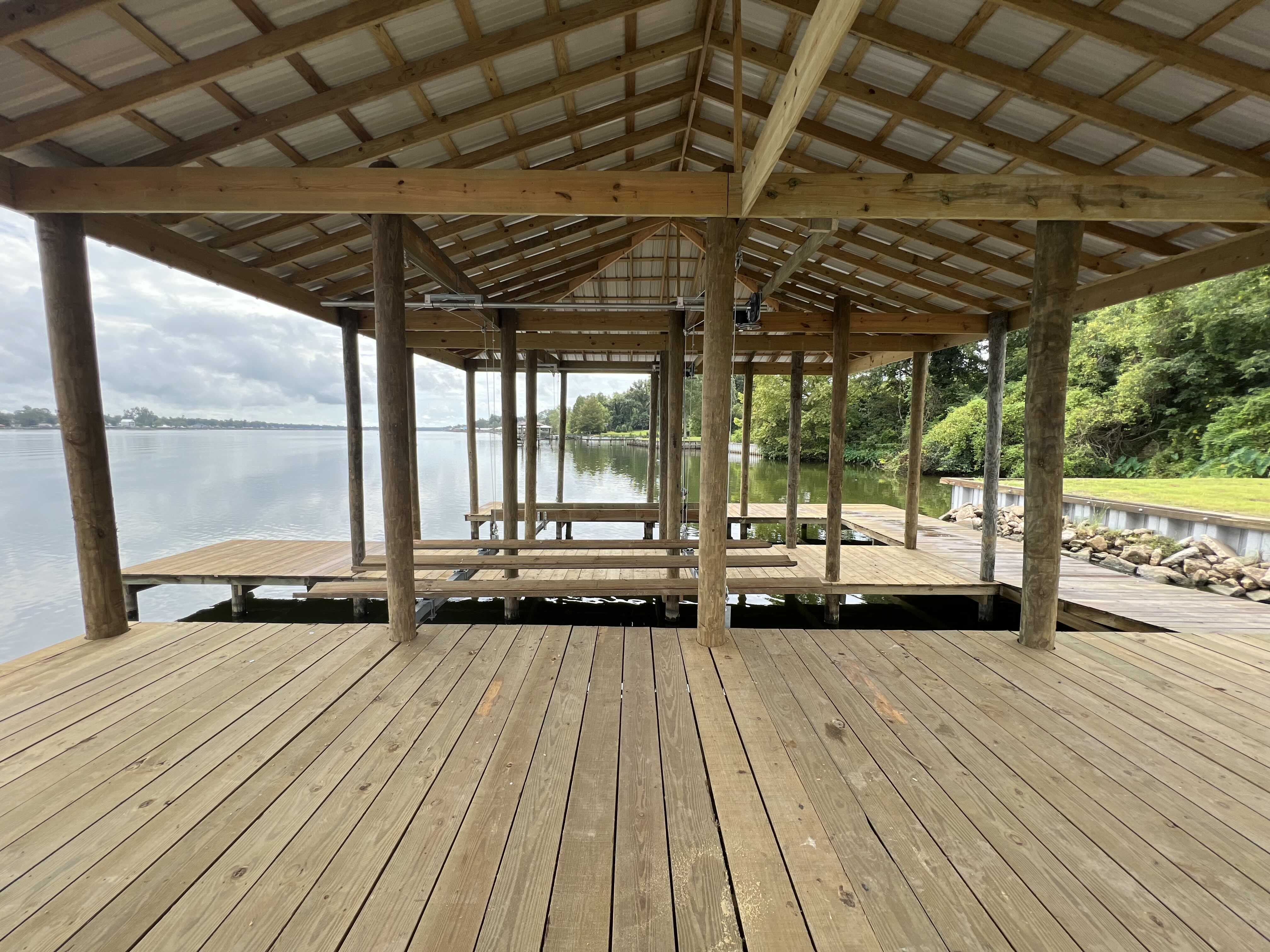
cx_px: 635
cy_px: 476
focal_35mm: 13
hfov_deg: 106.2
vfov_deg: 89.9
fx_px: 477
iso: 32
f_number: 1.8
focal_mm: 1.57
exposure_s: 1/508
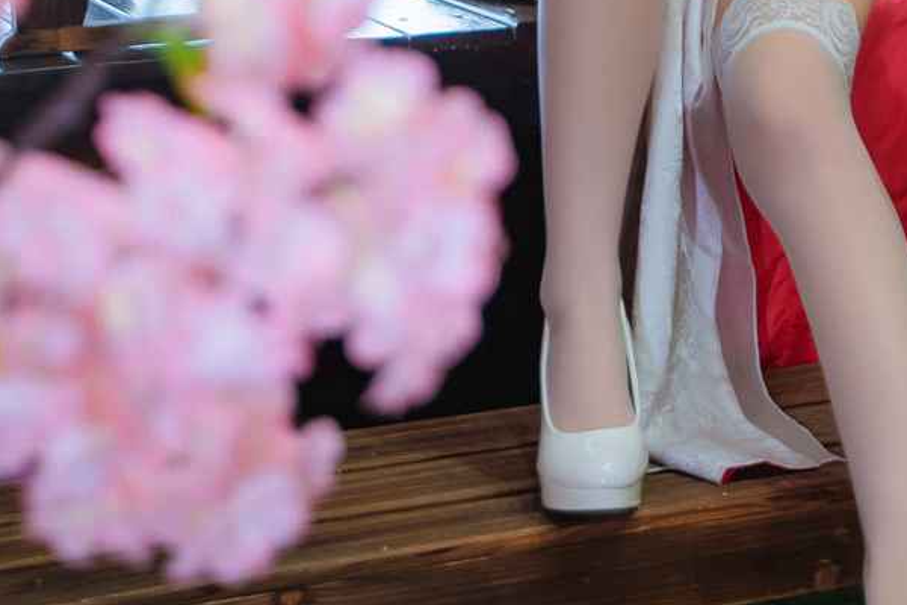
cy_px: -427
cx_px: 880
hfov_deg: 13.3
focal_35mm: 153
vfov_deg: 8.7
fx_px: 3854
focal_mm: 51
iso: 640
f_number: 2.8
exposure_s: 1/20
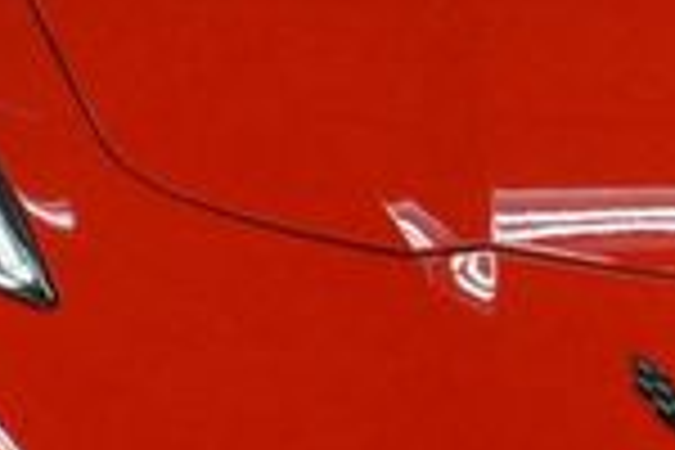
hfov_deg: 15.8
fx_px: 2400
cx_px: 603
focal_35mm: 128
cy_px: 194
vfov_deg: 10.7
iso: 3200
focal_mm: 20
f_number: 8
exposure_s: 1/160
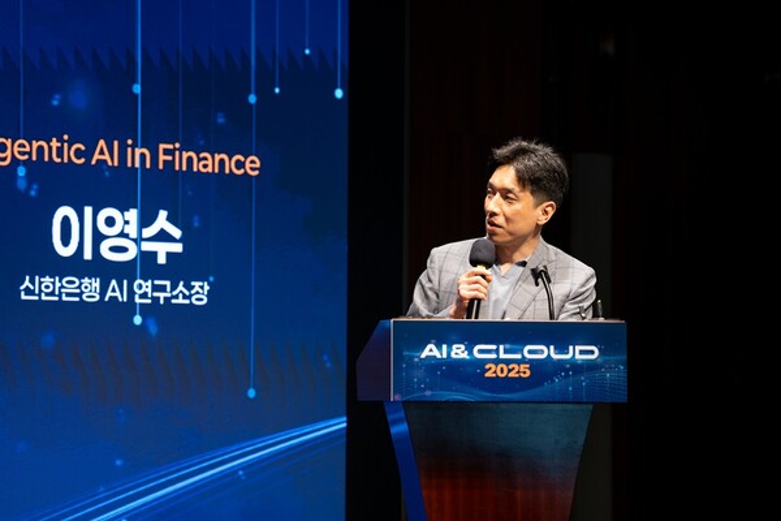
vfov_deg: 8.7
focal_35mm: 157
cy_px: 260
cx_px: 390
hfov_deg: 13.1
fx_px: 3406
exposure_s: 1/160
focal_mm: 157
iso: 800
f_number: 2.8
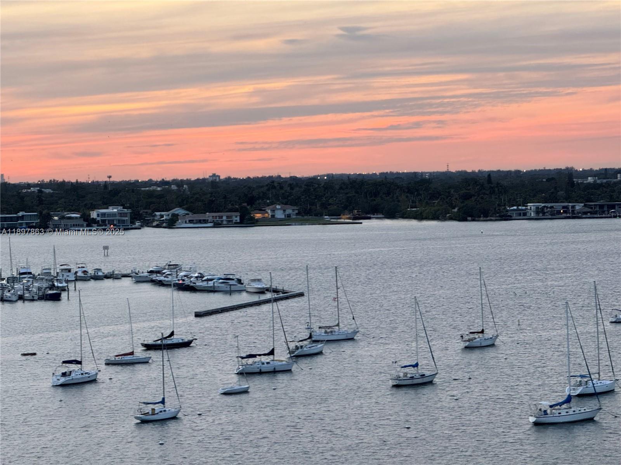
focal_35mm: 120
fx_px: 2153
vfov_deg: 12.3
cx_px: 310
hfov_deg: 16.4
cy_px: 232
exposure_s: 1/60
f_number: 2.8
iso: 200
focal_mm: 15.66
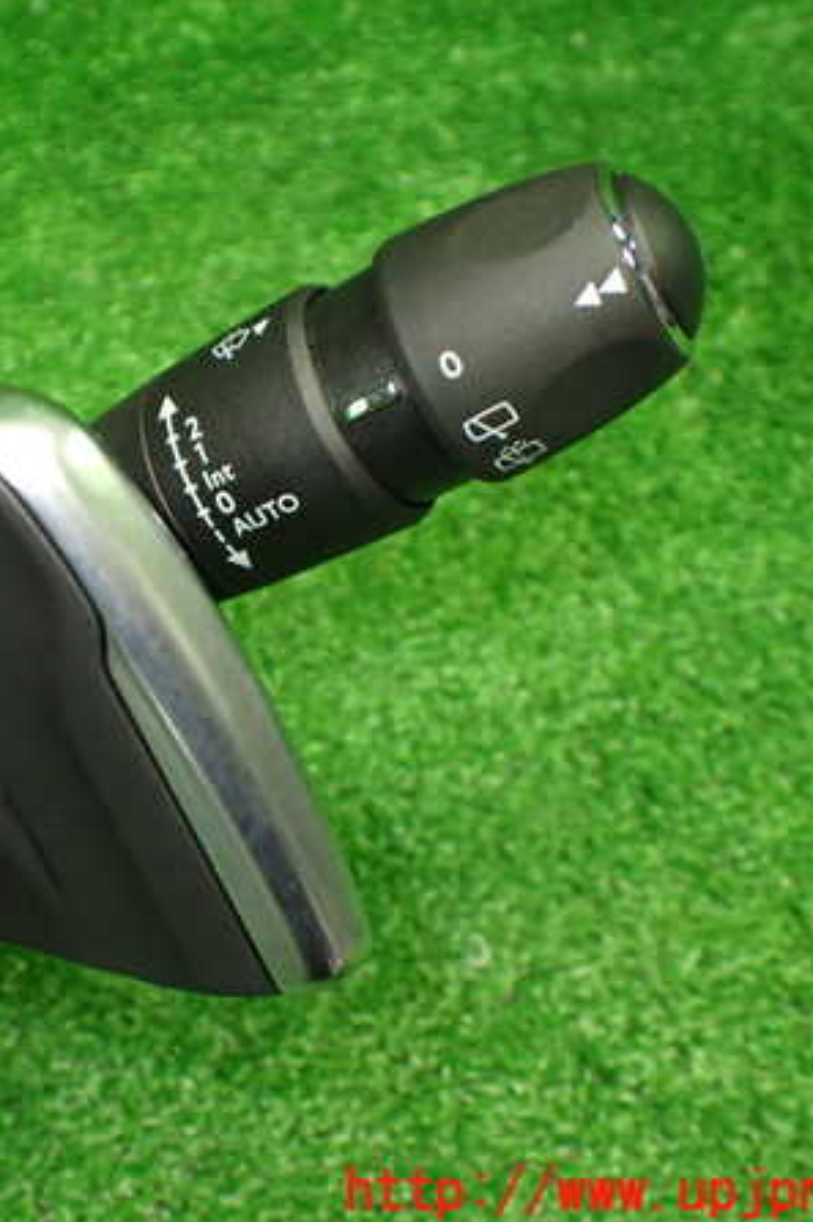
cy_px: 611
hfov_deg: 30.9
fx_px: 1424
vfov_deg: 46.4
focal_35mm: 42
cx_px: 142
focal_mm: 5.4
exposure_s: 1/125
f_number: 2.3
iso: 640
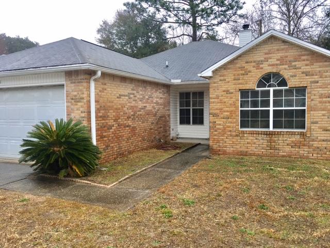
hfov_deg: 61.7
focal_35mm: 29
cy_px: 124
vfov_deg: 48.2
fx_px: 276
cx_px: 165
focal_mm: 4.15
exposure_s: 1/30
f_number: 2.2
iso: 32
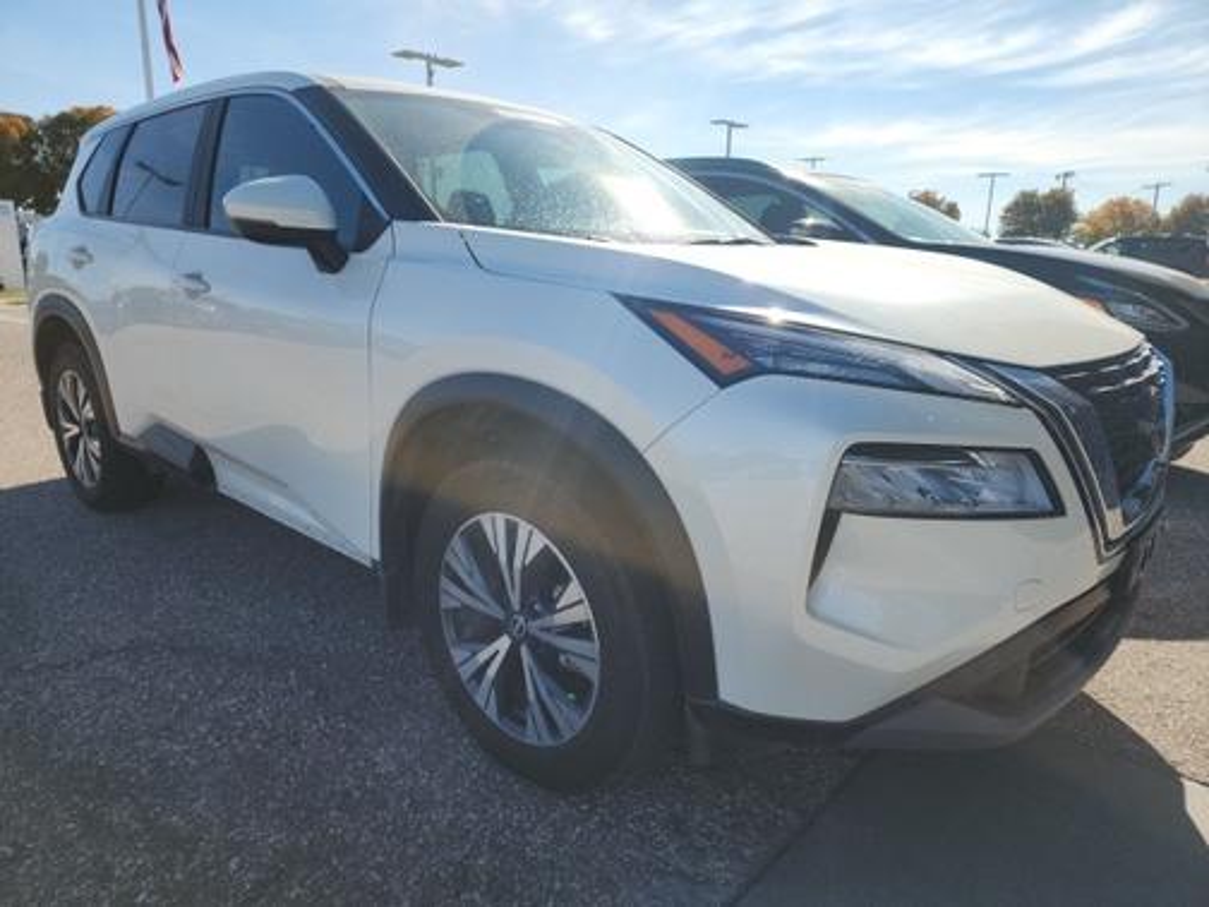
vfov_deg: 58.9
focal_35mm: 23
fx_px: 803
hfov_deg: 73.9
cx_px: 604
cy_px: 454
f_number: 1.8
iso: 50
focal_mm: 6.4
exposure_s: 1/922
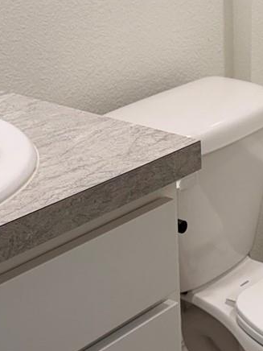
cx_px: 277
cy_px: 205
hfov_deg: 16.4
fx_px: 891
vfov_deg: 22.2
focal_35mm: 88
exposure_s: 1/120
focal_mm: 6.76
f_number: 1.78
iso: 100
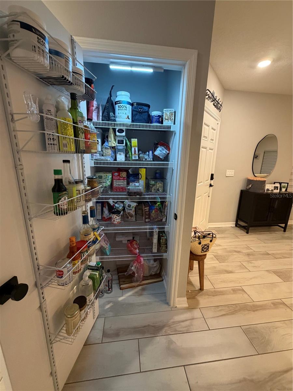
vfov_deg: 102.1
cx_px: 146
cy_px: 196
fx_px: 158
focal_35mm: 14
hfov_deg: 85.7
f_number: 2.2
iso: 400
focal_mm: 2.22
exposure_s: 1/60
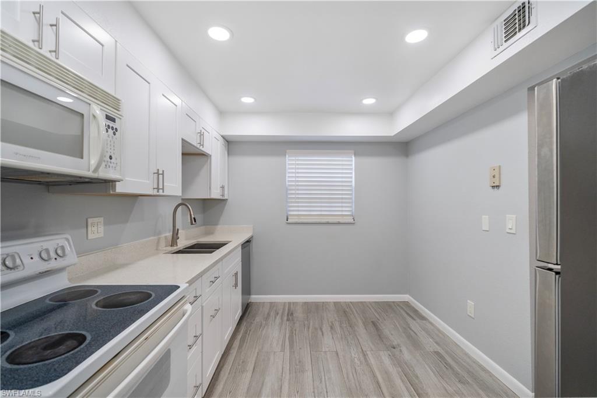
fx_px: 265
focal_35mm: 16
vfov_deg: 73.7
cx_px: 298
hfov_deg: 96.8
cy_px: 199
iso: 400
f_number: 4
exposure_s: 1/160
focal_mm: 16
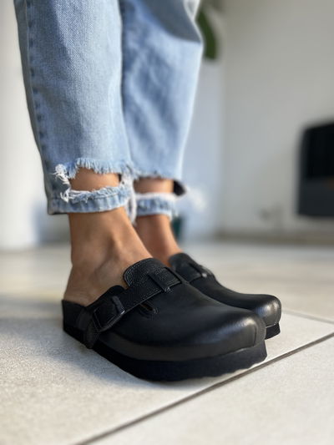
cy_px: 222
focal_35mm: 26
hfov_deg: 53.1
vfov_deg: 67.3
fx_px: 334
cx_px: 167
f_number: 1.6
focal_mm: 5.1
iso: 64
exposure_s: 1/121
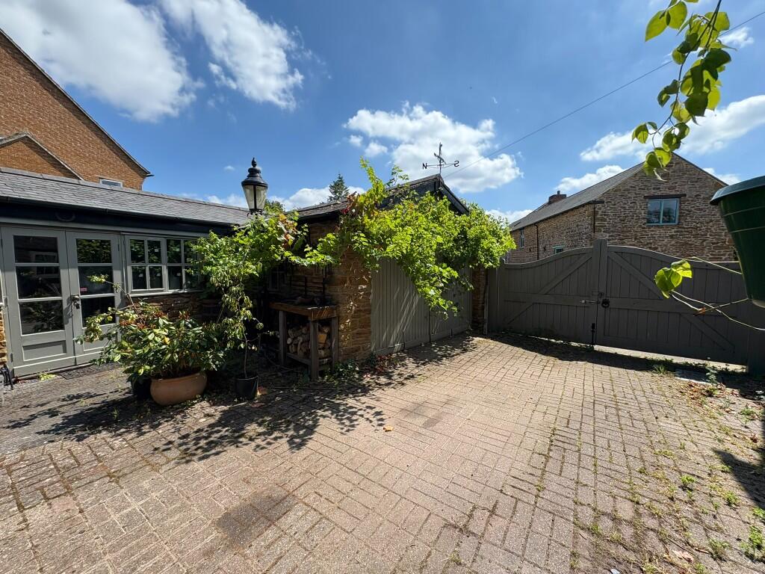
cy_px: 287
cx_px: 382
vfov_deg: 85.7
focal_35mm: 14
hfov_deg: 102.1
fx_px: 309
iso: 64
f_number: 2.2
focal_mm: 2.22
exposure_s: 1/1094
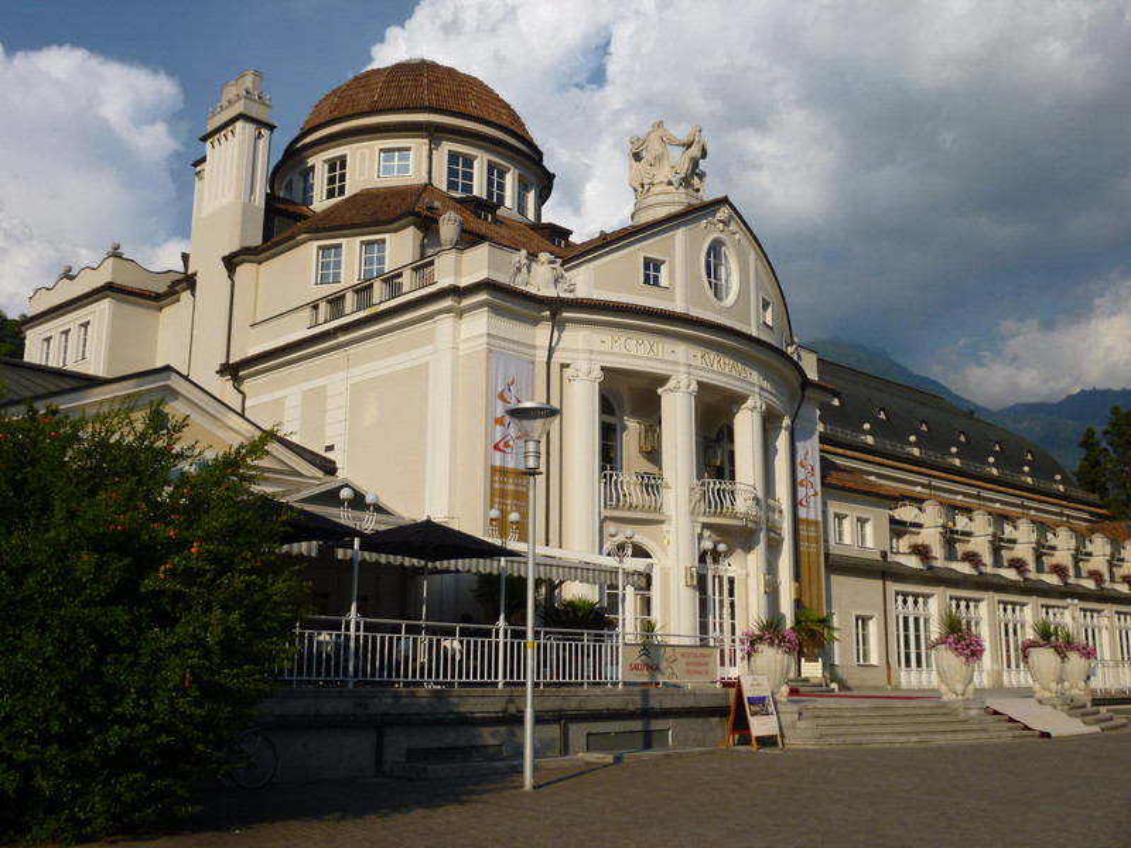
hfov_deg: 51.4
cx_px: 566
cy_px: 424
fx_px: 1176
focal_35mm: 36
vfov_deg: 39.7
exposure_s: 1/160
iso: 100
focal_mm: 6.5
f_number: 10
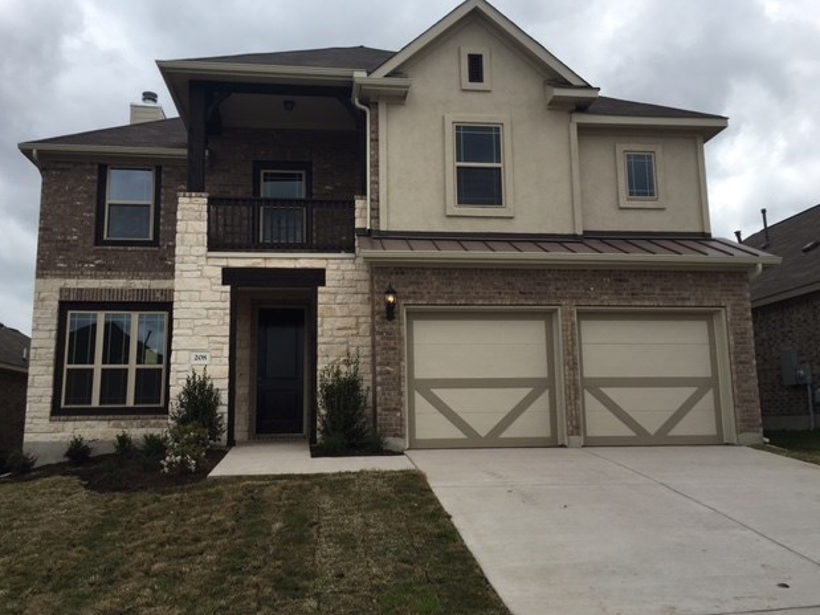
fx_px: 711
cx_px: 399
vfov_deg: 46.8
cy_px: 310
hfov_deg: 60.0
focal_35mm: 30
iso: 25
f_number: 2.2
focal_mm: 4.15
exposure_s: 1/1451
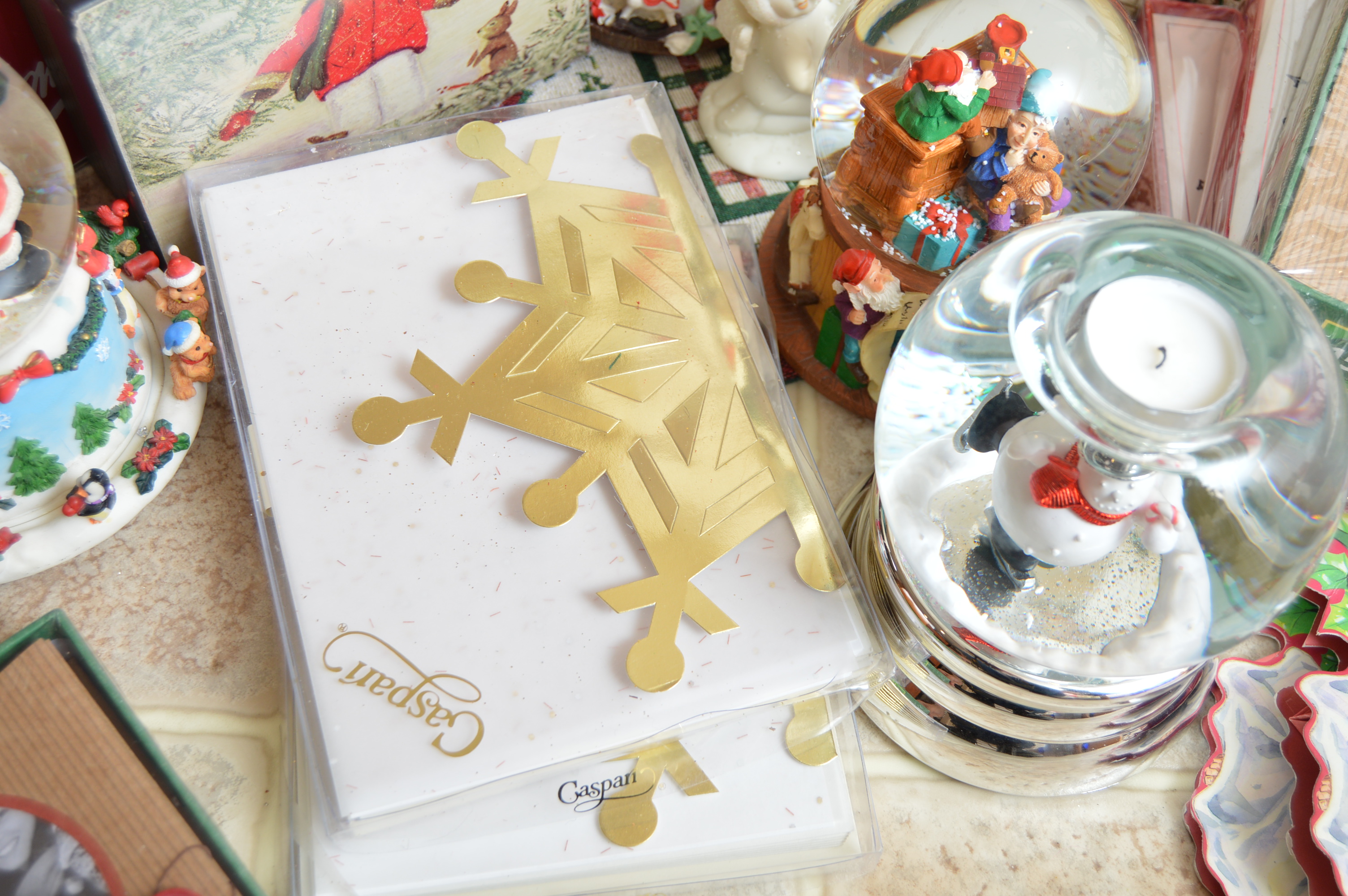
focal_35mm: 42
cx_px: 674
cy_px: 448
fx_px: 1571
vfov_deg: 31.8
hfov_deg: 46.4
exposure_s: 1/160
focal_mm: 28
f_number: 4
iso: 200
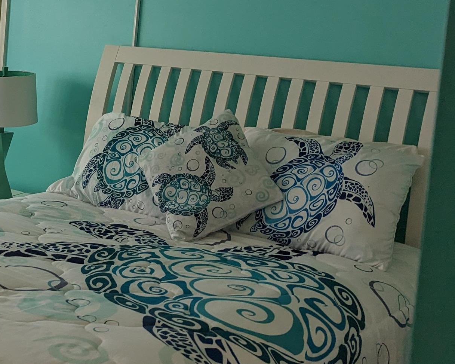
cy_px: 111
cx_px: 13
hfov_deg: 30.0
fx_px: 794
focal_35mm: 59
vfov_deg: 25.6
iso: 91
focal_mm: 6.81
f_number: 1.85
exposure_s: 1/275
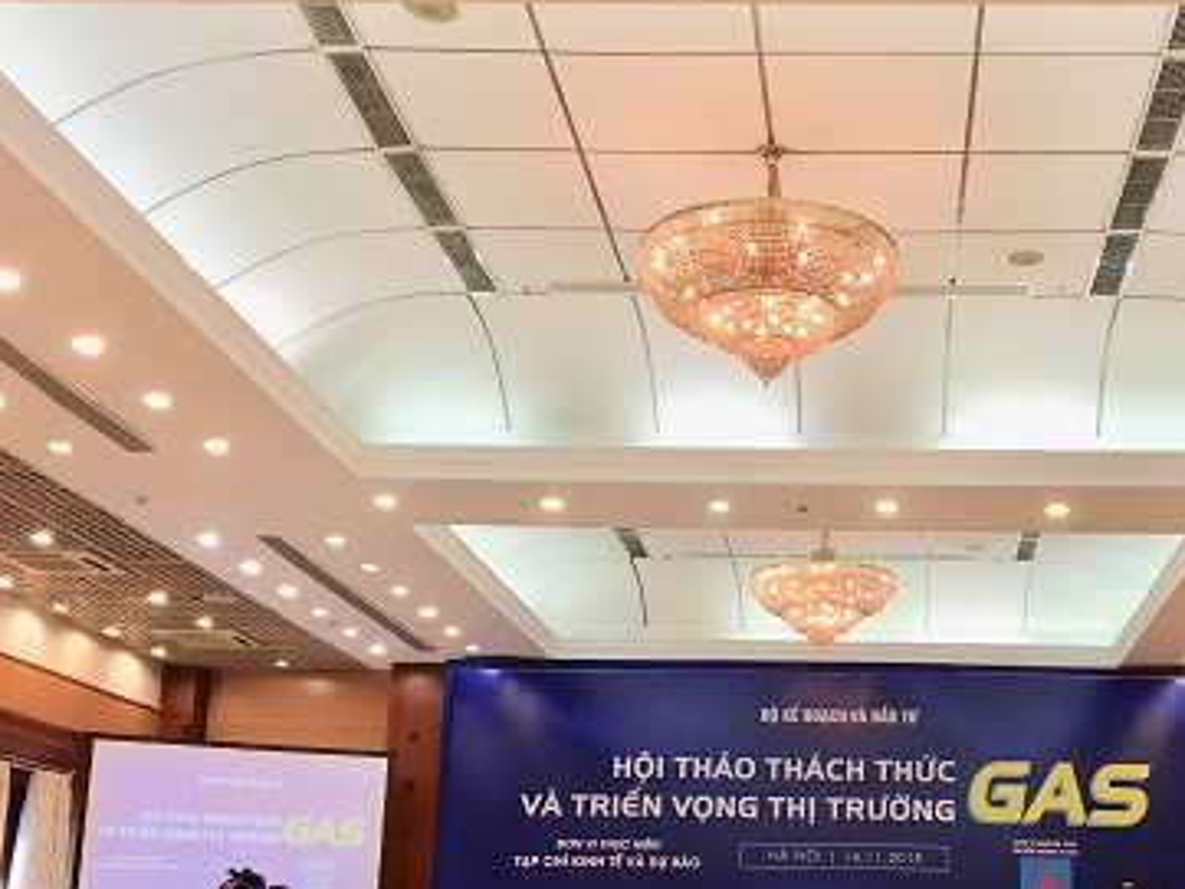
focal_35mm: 53
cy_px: 563
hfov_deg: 35.7
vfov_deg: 27.4
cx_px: 814
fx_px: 1815
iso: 32
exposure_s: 1/33
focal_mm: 4.15
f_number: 2.2
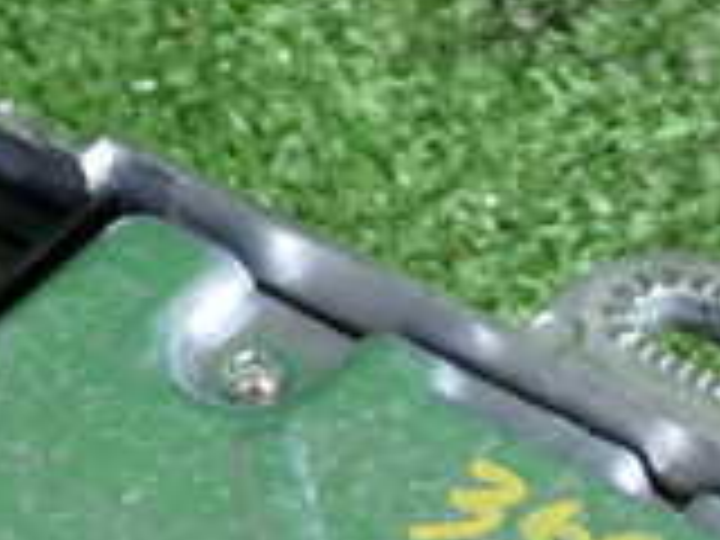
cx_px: 284
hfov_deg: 14.6
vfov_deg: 10.5
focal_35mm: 135
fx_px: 2808
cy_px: 878
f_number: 2.5
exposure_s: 1/50
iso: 200
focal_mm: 6.37
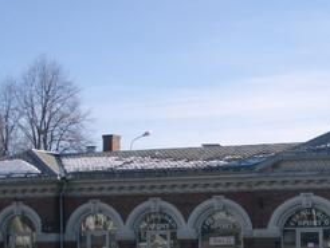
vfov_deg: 16.1
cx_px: 317
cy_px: 214
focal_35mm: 91
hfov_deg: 20.9
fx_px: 868
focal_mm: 5.8
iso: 50
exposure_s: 1/320
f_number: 4.3
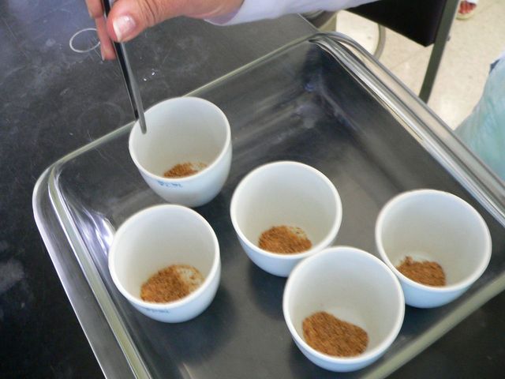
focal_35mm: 36
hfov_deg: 51.4
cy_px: 190
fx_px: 525
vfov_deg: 39.7
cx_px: 252
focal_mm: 6
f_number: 2.8
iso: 200
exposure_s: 1/4
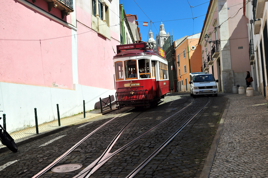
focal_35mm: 38
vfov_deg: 35.4
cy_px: 89
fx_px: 279
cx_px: 134
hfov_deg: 51.3
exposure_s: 1/800
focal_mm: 25
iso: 200
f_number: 8
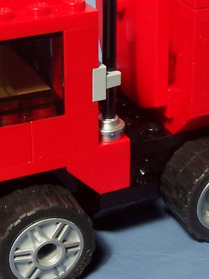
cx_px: 130
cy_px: 110
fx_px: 717
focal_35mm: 89
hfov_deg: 16.6
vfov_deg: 22.0
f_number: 5.6
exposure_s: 1/180
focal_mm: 5.6
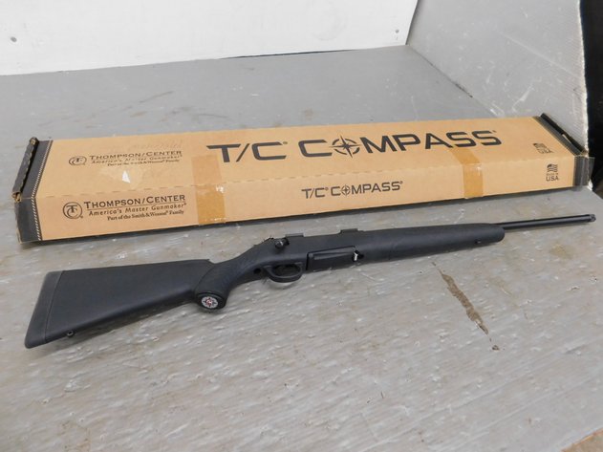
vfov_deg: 58.9
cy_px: 226
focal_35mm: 23
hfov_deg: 73.9
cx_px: 302
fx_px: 401
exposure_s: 1/20
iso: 400
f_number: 3
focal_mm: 4
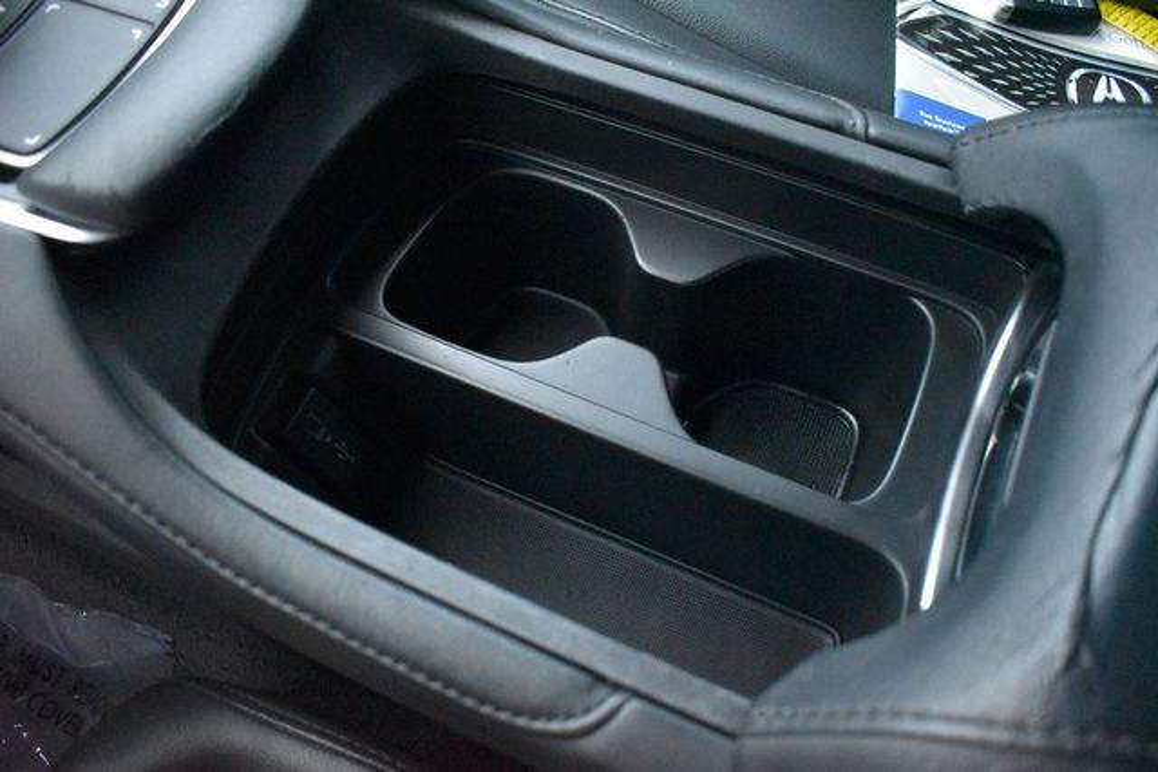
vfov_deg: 43.6
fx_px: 965
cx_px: 579
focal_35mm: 30
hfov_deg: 61.9
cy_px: 386
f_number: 3.8
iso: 10000
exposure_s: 1/125
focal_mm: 20
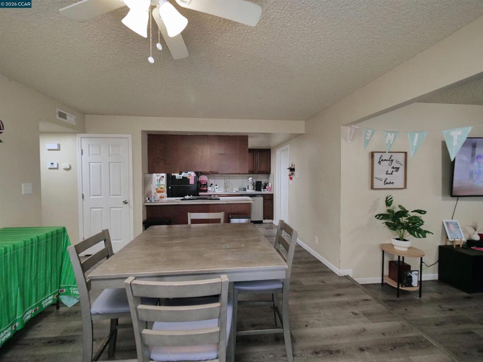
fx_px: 195
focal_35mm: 14
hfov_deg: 102.1
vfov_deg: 85.7
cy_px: 181
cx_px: 242
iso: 800
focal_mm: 7
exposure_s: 1/160
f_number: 3.5
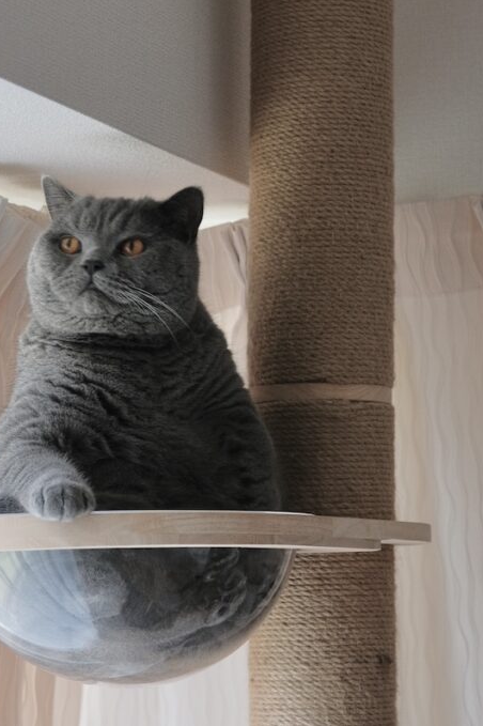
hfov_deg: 16.9
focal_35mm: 80
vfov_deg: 25.4
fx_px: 1612
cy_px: 362
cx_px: 109
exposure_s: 1/100
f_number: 3.2
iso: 320
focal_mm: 35
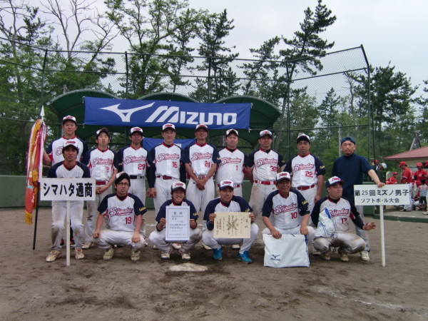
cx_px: 214
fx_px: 408
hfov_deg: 55.4
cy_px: 160
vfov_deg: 42.9
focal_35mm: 33
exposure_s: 1/320
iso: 64
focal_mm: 5.8
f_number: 2.7
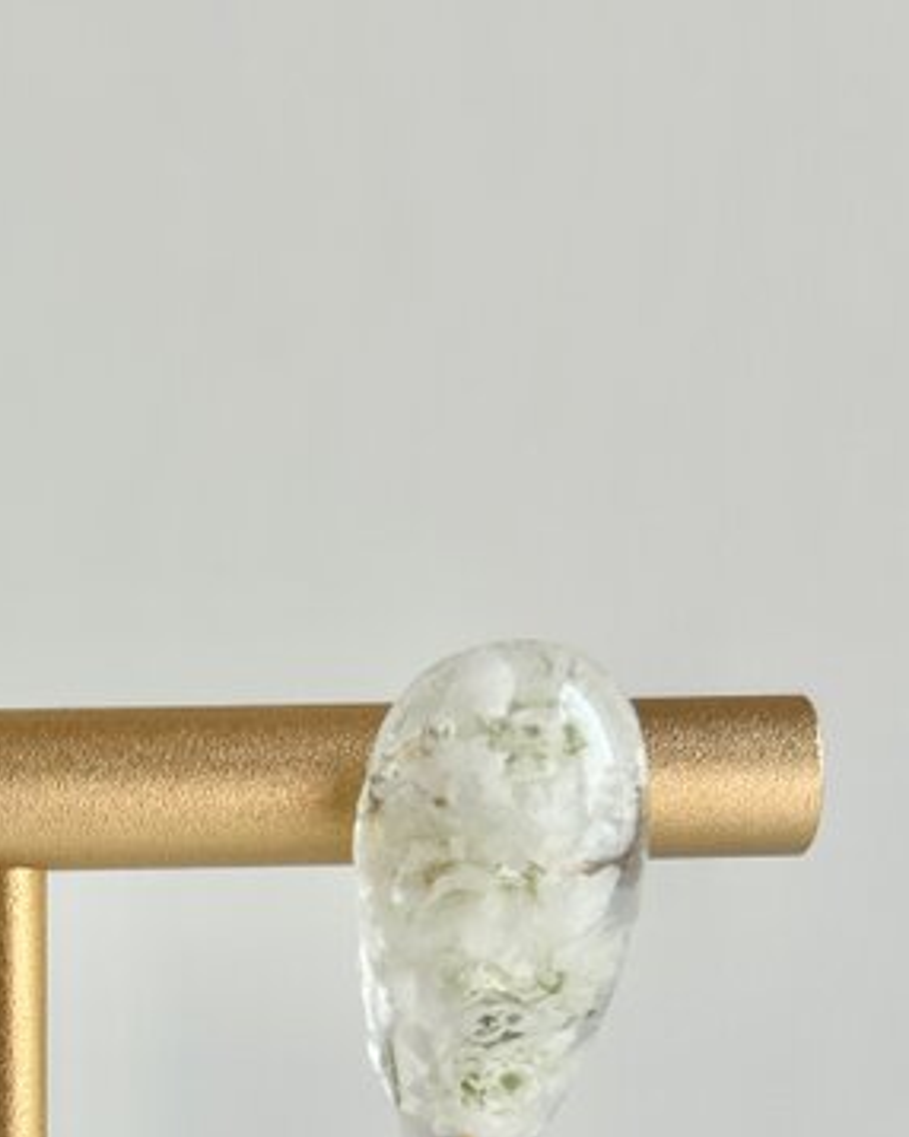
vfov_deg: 15.4
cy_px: 1301
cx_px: 29
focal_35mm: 121
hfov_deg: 12.6
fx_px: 4073
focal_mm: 5.96
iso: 32
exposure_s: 1/787
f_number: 1.6
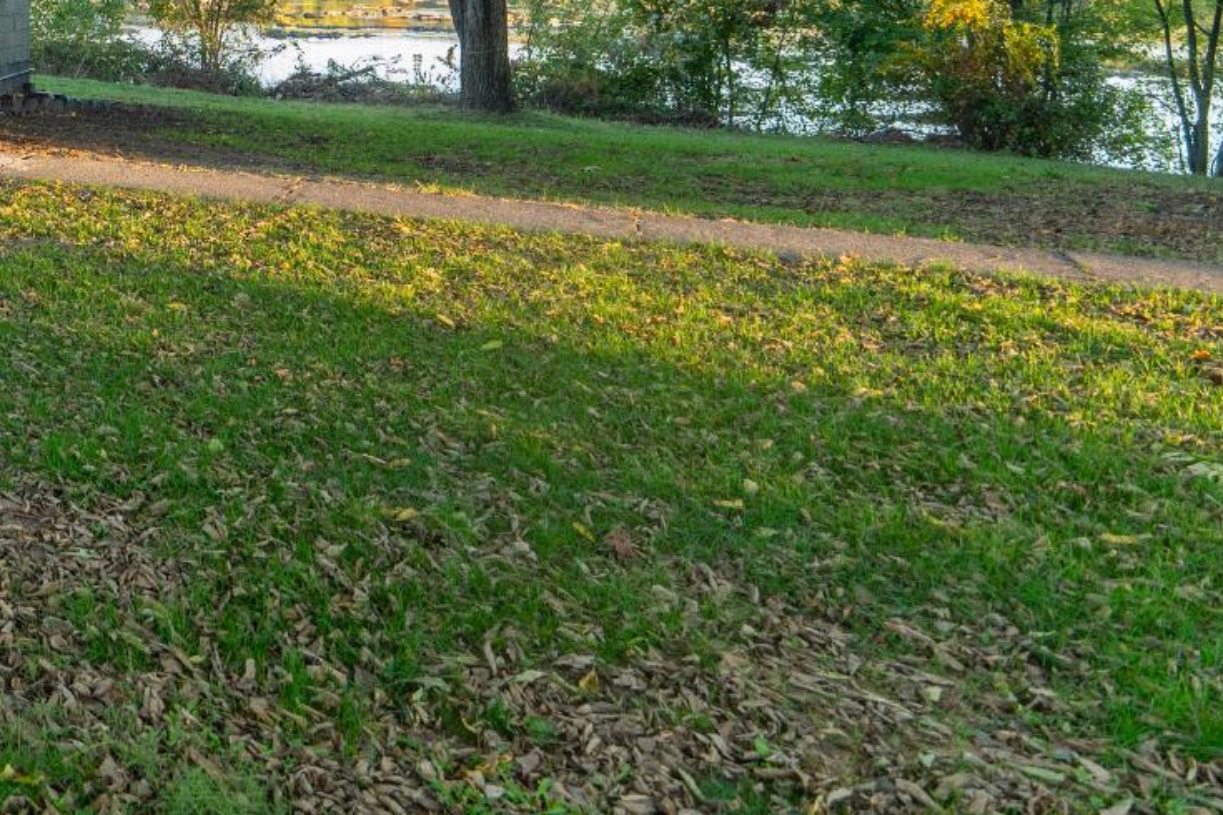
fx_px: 1325
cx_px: -248
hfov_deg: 37.4
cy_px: -46
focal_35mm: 39
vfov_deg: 31.0
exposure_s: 1/250
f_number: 2.8
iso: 500
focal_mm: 14
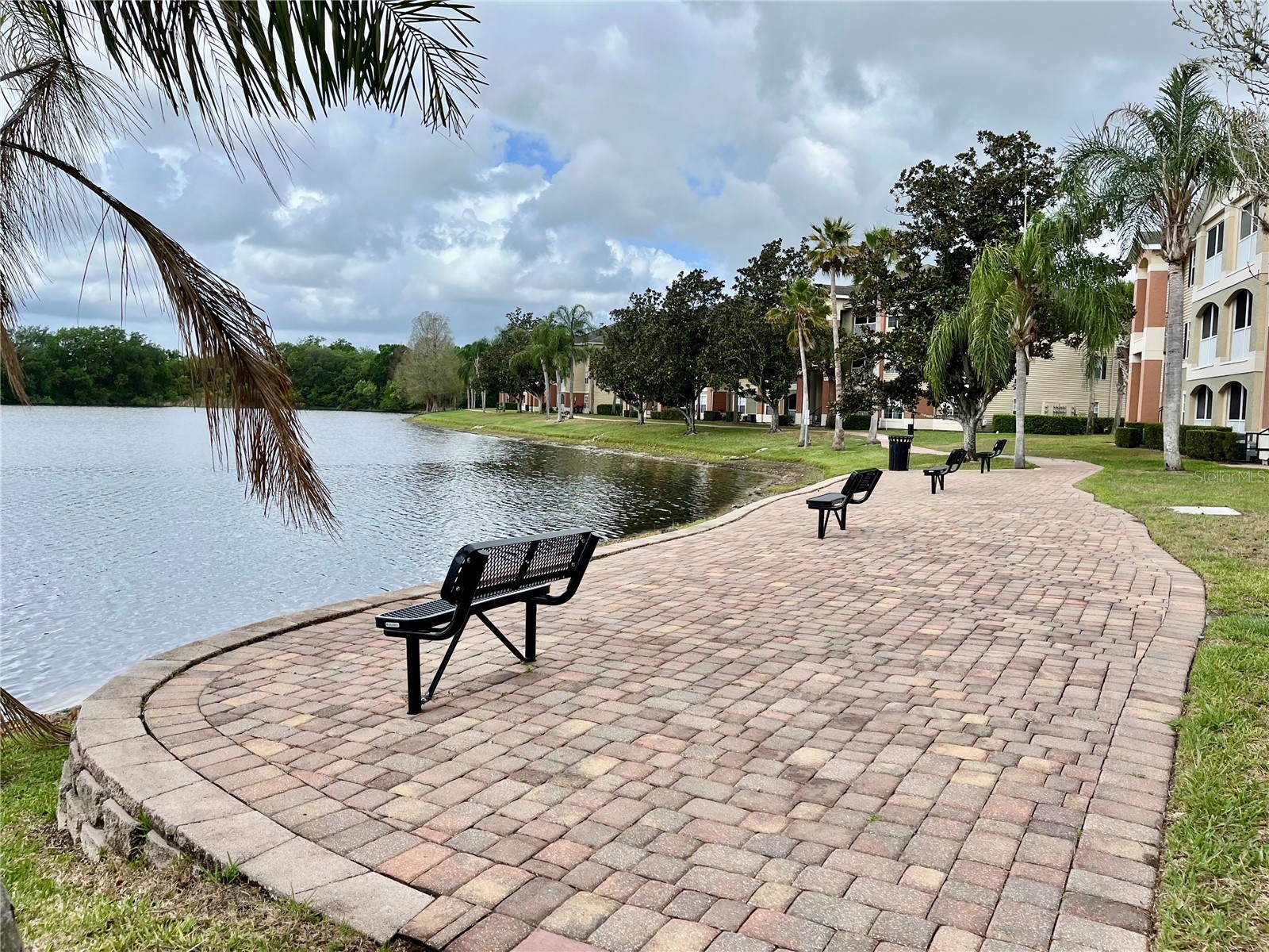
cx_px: 634
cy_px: 476
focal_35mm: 26
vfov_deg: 53.1
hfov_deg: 67.3
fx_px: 953
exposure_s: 1/2899
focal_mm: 5.1
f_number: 1.6
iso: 50
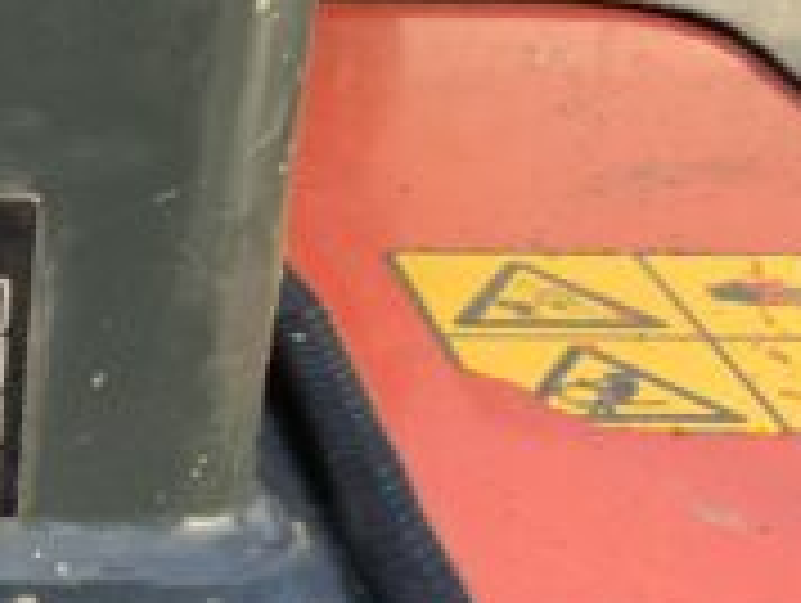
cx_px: -81
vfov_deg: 14.1
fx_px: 2410
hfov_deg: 18.2
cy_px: 522
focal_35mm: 104
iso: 40
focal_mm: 3
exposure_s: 1/122
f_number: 1.8
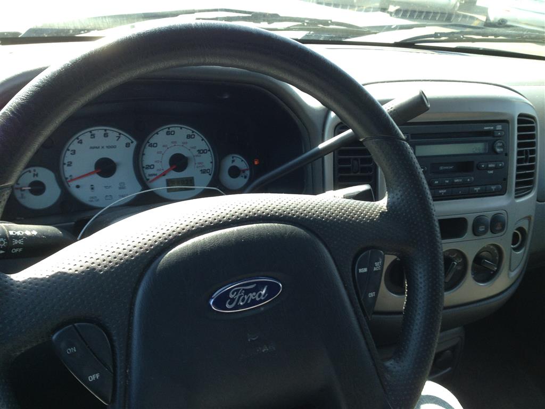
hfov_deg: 55.4
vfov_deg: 42.9
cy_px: 204
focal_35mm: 33
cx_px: 272
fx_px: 520
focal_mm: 4.13
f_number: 2.4
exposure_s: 1/120
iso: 64
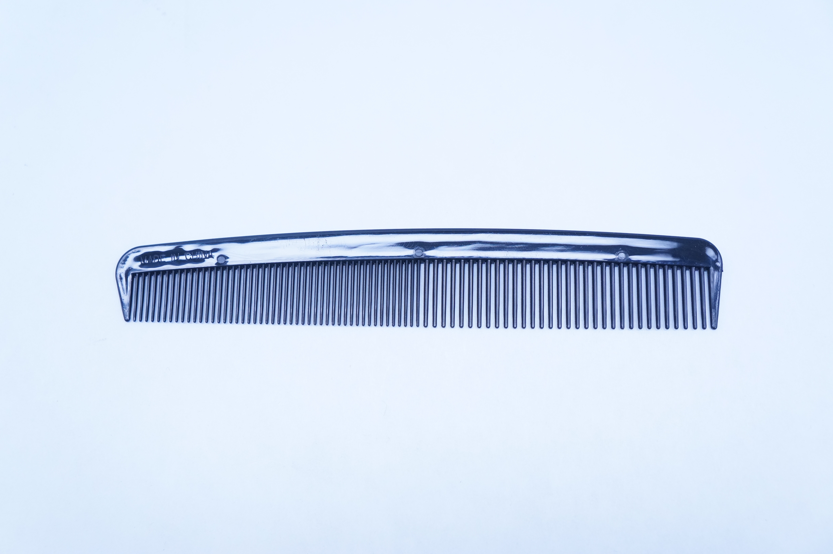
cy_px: 277
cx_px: 416
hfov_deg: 43.6
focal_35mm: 45
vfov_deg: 29.8
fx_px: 1040
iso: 800
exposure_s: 1/160
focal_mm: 30
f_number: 5.6
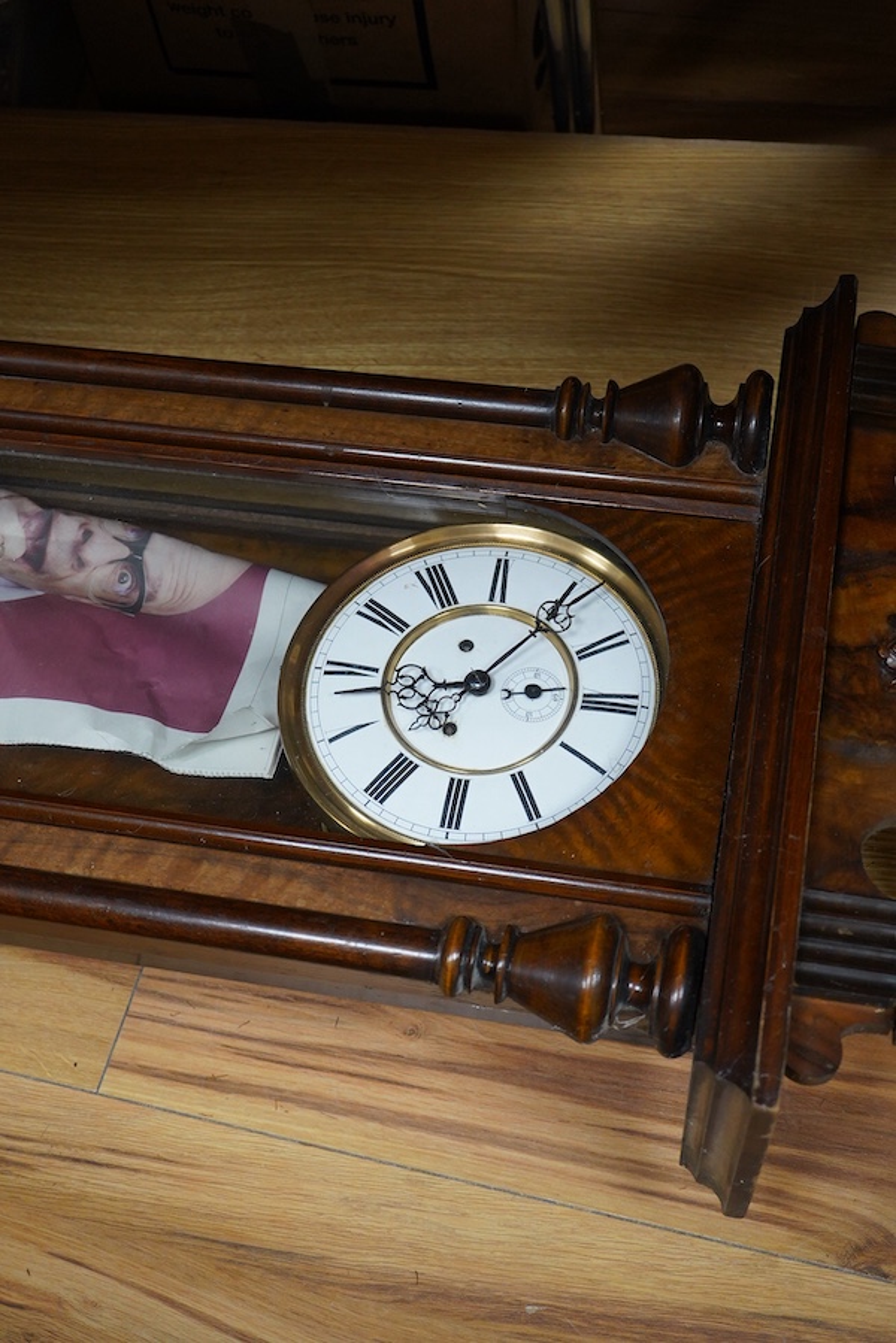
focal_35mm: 45
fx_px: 1680
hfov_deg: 29.9
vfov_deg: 43.6
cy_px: 672
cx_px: 448
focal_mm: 30
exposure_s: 1/125
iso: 1250
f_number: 3.5
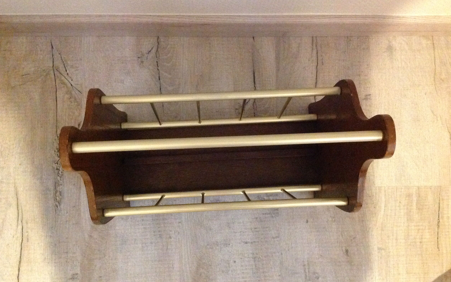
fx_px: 467
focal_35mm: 38
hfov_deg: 51.5
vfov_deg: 33.6
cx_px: 224
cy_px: 153
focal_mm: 4.28
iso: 800
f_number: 2.4
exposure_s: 1/15
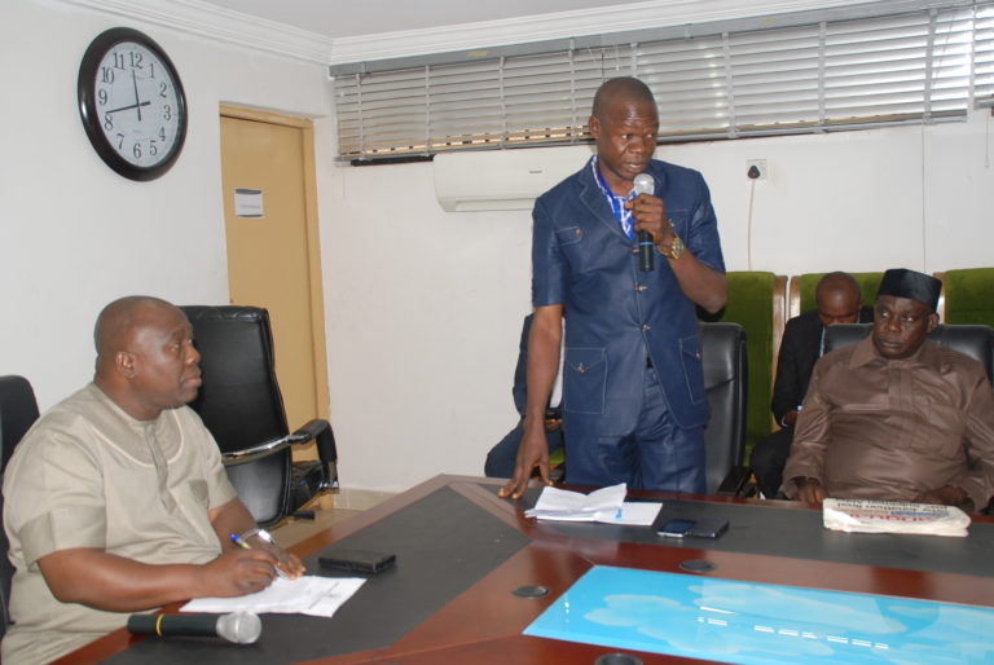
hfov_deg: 51.2
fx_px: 1037
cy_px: 332
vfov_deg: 35.6
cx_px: 497
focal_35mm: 38
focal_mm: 25
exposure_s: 1/80
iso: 400
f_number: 6.3
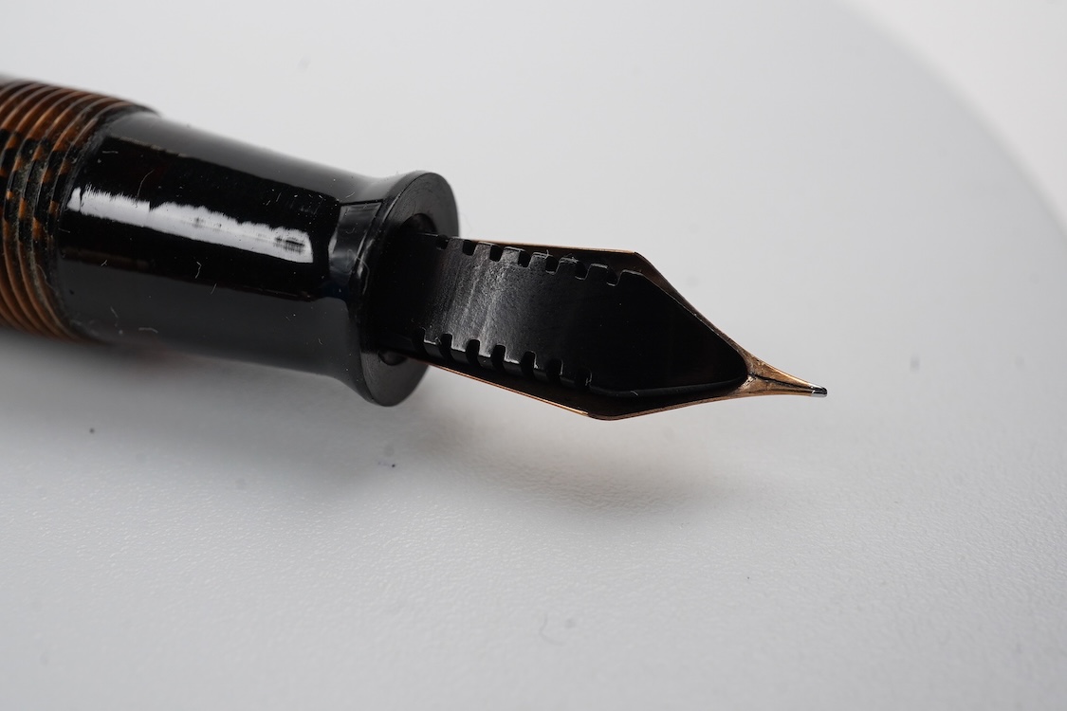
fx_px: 1334
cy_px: 356
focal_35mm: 45
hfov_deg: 43.6
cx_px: 534
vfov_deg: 29.9
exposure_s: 1/100
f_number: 20
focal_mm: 30
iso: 400
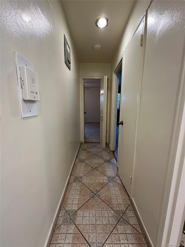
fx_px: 100
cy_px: 124
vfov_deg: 102.1
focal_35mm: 14
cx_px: 92
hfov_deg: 85.7
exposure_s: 1/60
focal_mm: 2.22
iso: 160
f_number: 2.2
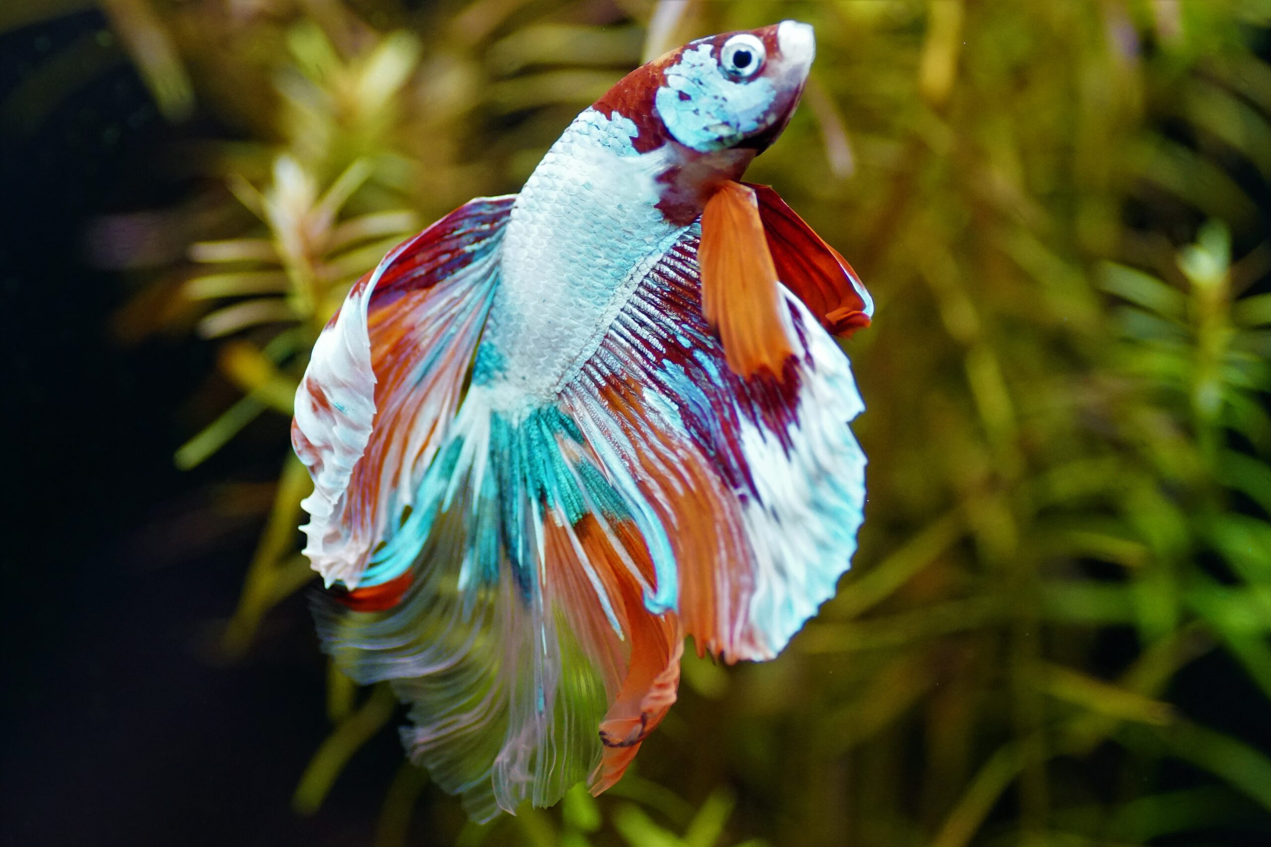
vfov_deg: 10.2
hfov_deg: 15.2
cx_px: 636
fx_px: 4765
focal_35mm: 135
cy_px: 424
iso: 2500
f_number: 2.8
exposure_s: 1/320
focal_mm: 90
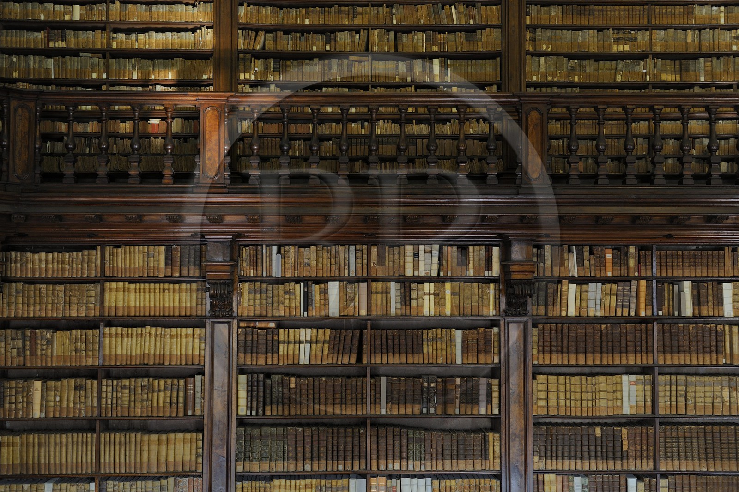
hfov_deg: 50.7
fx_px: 780
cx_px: 370
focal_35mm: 38
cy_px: 246
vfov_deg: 35.0
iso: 800
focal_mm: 38
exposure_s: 1/40
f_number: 4
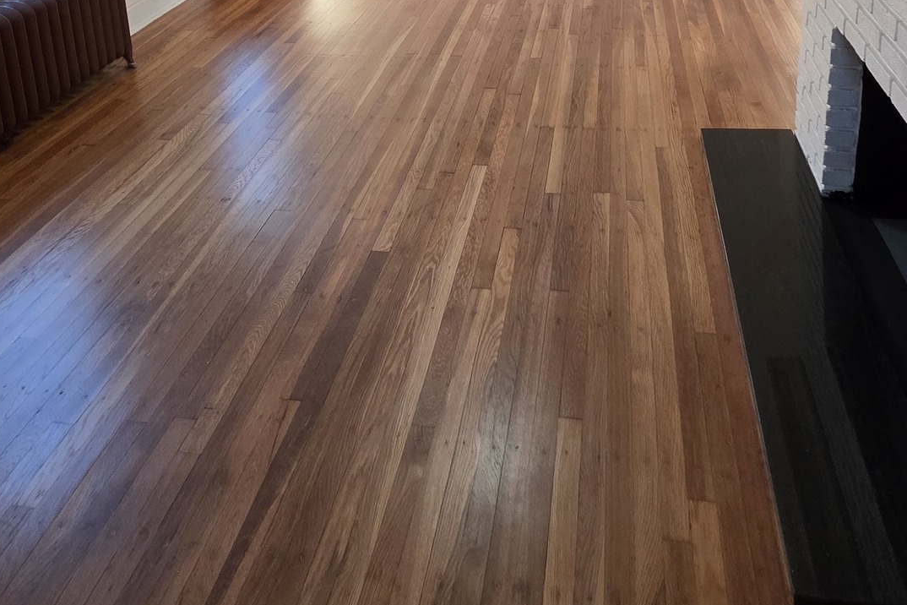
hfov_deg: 63.5
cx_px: 502
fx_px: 731
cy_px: -92
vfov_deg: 36.5
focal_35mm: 29
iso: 250
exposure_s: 1/120
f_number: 1.9
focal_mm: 2.2
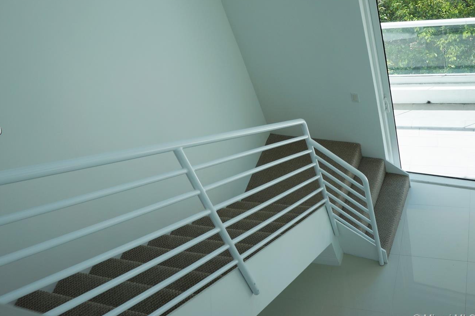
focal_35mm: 37
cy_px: 131
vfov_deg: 35.8
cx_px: 239
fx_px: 488
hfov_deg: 51.9
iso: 100
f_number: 6.3
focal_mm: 20
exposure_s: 1/200
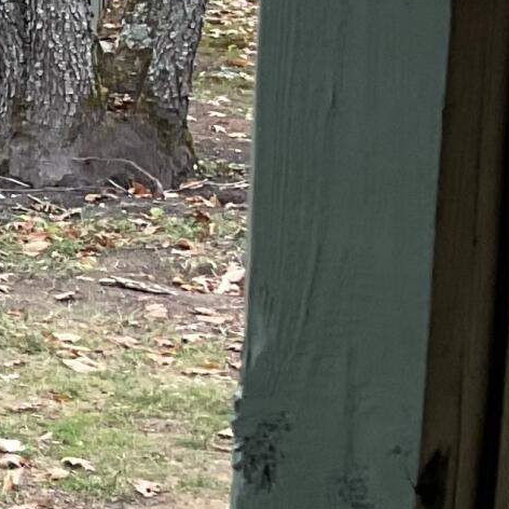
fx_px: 2712
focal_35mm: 163
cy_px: -10
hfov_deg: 9.2
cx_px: -847
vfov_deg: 10.6
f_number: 1.8
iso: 25
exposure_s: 1/120
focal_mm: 3
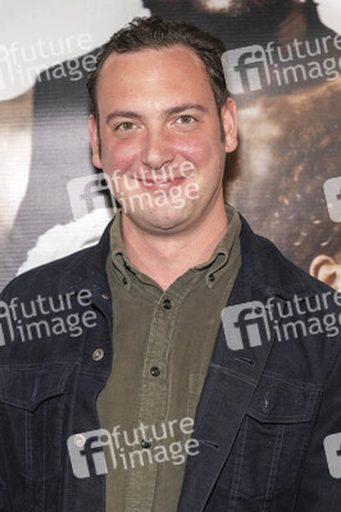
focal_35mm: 71
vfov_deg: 28.5
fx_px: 1010
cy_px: 256
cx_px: 170
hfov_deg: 19.2
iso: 400
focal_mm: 71
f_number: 5.6
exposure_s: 1/200
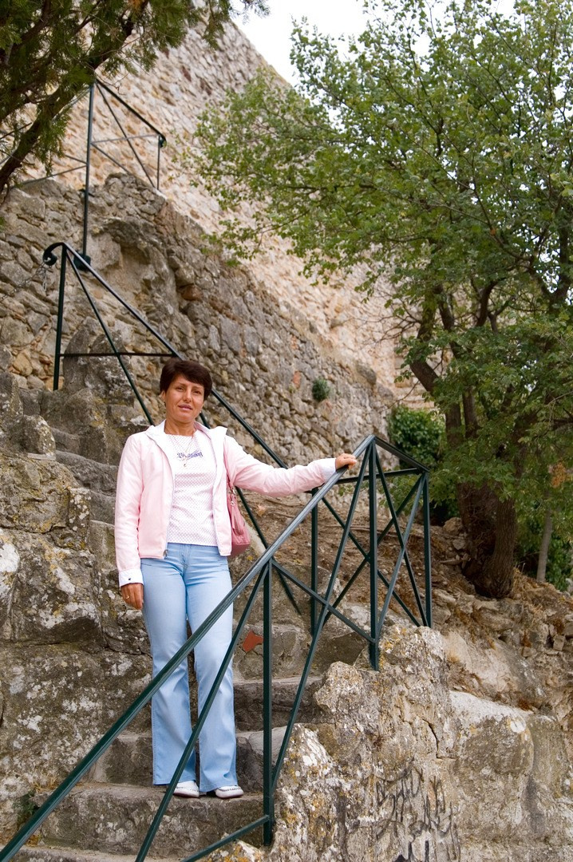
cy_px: 431
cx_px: 286
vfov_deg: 43.6
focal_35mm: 45
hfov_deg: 29.8
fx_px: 1076
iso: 80
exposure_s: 1/160
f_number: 4.5
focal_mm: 30
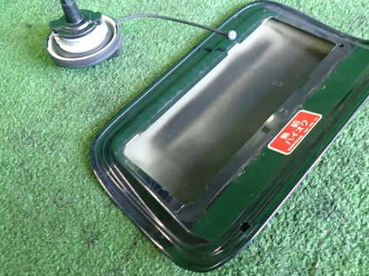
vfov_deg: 40.5
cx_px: 206
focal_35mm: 35
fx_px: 373
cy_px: 110
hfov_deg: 52.5
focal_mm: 4.5
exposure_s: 1/30
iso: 250
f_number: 2
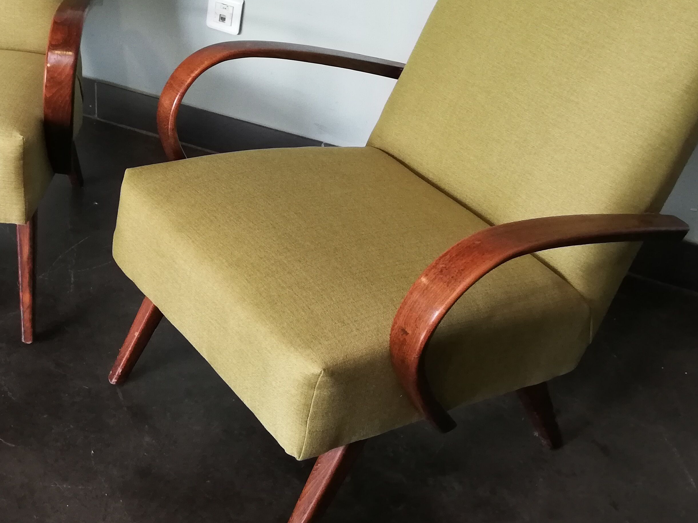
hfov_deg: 38.0
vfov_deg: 29.5
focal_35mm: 49
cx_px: 178
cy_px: 189
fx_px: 988
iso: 320
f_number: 2.2
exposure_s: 1/33.3
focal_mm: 3.81
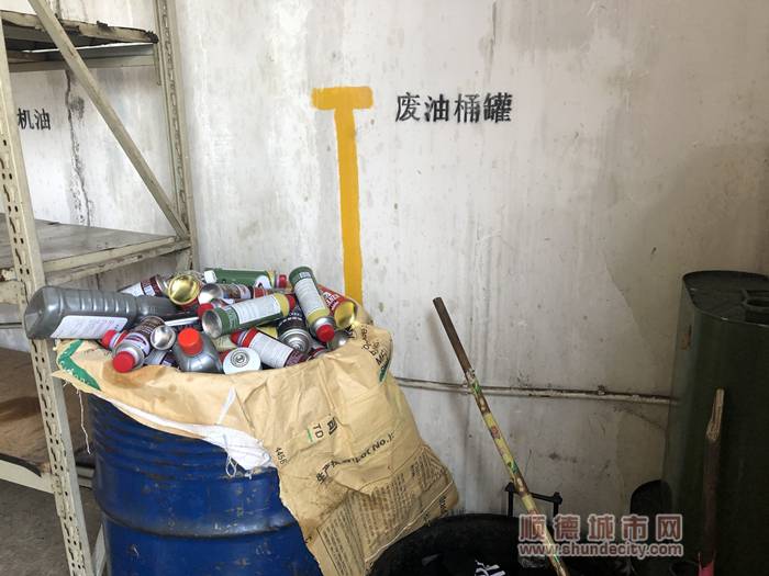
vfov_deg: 49.7
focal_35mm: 28
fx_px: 622
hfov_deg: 63.4
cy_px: 288
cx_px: 384
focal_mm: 3.99
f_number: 1.8
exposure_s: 1/30
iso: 25
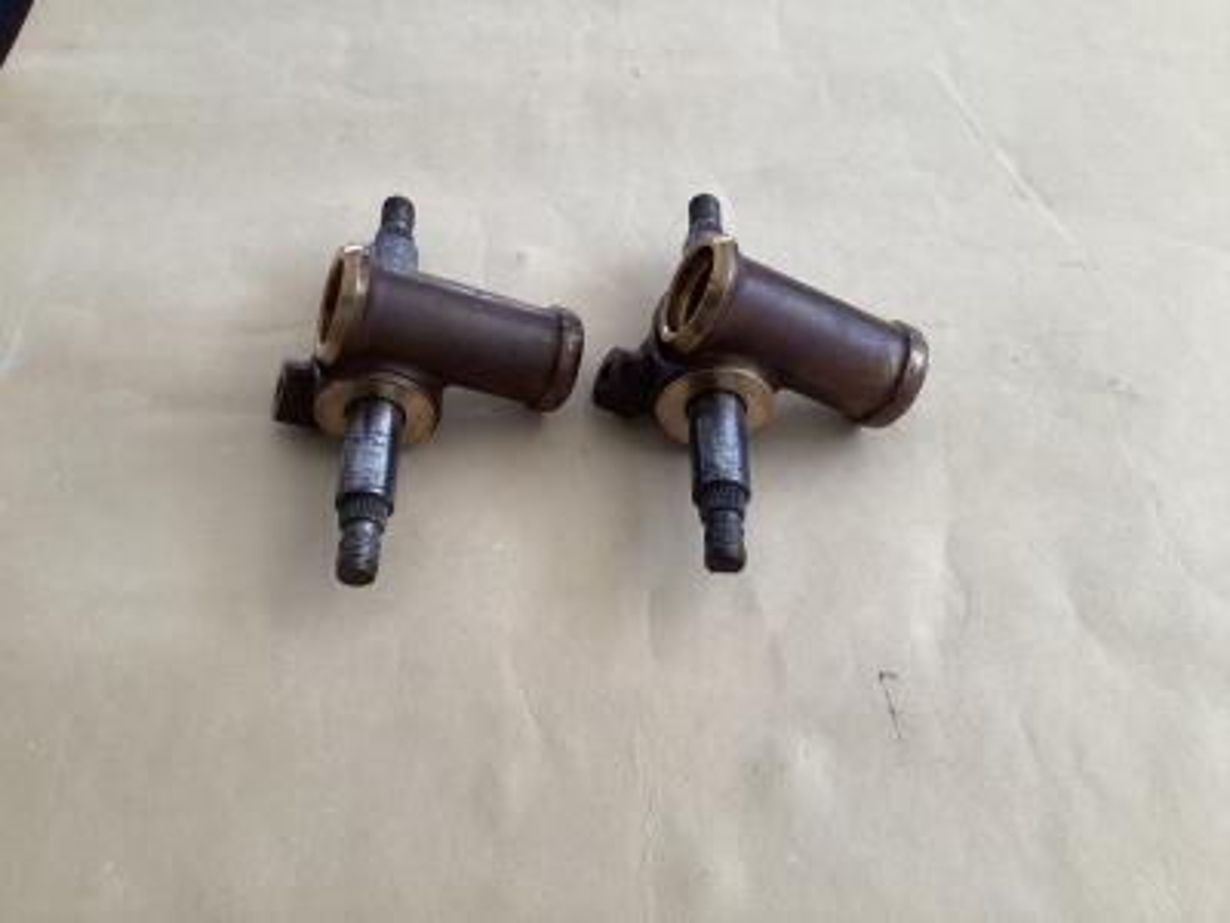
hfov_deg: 58.4
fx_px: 1102
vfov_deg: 45.4
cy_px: 462
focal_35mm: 31
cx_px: 615
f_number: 2.4
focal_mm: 3.3
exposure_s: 1/100
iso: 64
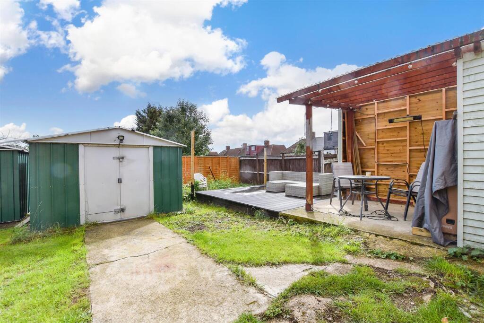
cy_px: 162
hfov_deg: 100.4
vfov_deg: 77.3
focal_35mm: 15
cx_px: 242
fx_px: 202
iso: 160
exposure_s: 1/250
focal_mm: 10
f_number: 8
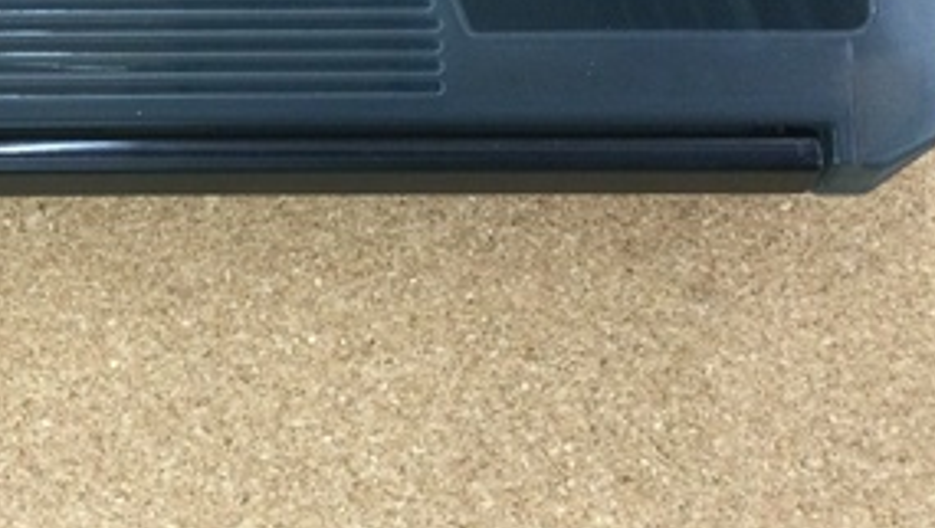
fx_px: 1762
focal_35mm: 71
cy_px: -174
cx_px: 171
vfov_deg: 16.1
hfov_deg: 29.0
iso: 100
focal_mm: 3.3
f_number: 2.4
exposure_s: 1/30
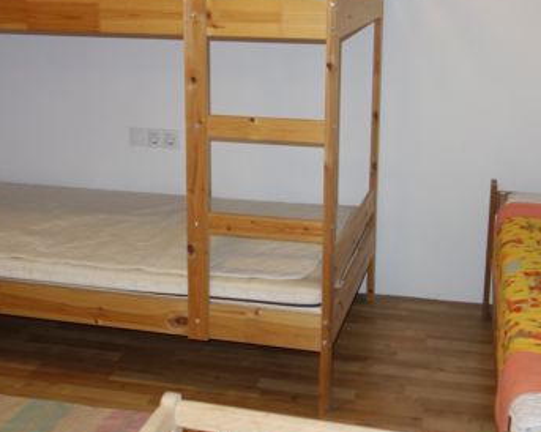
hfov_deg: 34.8
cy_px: 145
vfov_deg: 27.9
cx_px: 264
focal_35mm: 54
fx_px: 864
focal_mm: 10.4
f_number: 1.8
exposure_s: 1/30
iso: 160
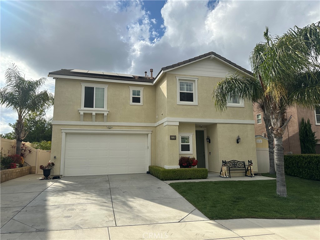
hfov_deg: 71.6
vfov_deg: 56.8
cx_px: 160
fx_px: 222
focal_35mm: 24
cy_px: 120
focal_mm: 6.86
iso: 80
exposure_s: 1/5525
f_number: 1.78
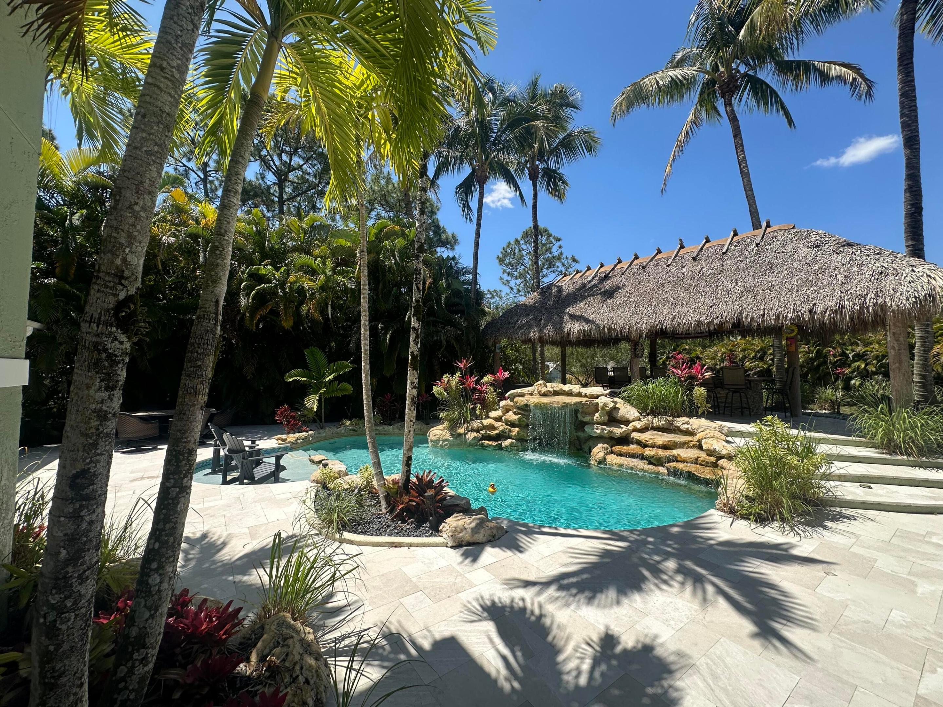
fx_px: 381
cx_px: 472
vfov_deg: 85.7
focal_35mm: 14
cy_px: 354
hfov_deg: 102.1
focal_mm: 2.22
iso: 50
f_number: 2.2
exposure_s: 1/1435
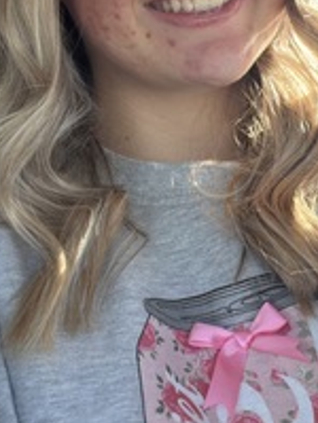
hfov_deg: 19.6
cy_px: 135
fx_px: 919
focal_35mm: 75
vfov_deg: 25.8
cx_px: 196
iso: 50
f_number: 1.9
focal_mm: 2.71
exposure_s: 1/207
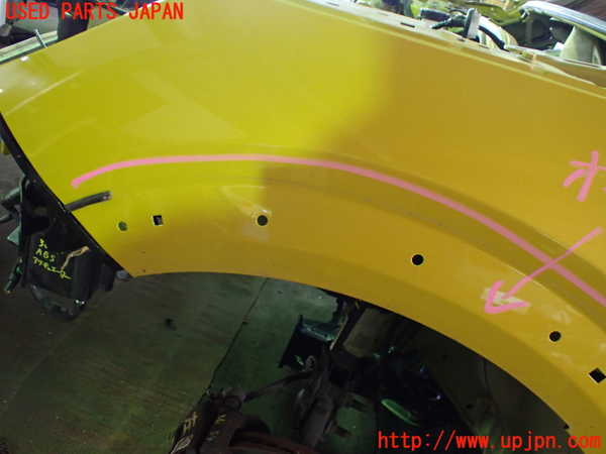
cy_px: 227
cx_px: 303
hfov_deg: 60.0
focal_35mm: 30
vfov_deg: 46.8
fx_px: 525
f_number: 2.3
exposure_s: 1/50
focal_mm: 5.4
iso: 800
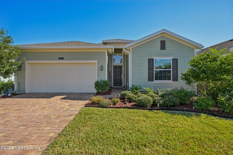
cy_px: 78
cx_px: 116
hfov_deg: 90.0
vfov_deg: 67.4
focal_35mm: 18
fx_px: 116
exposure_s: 1/125
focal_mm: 18
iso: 100
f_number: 8
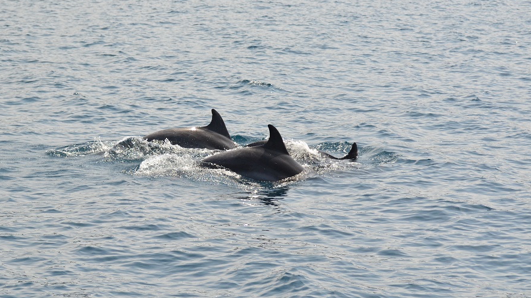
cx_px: 249
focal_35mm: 124
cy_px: 144
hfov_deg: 17.3
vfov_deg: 9.8
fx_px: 1746
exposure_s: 1/6400
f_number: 4.5
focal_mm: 70
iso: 800
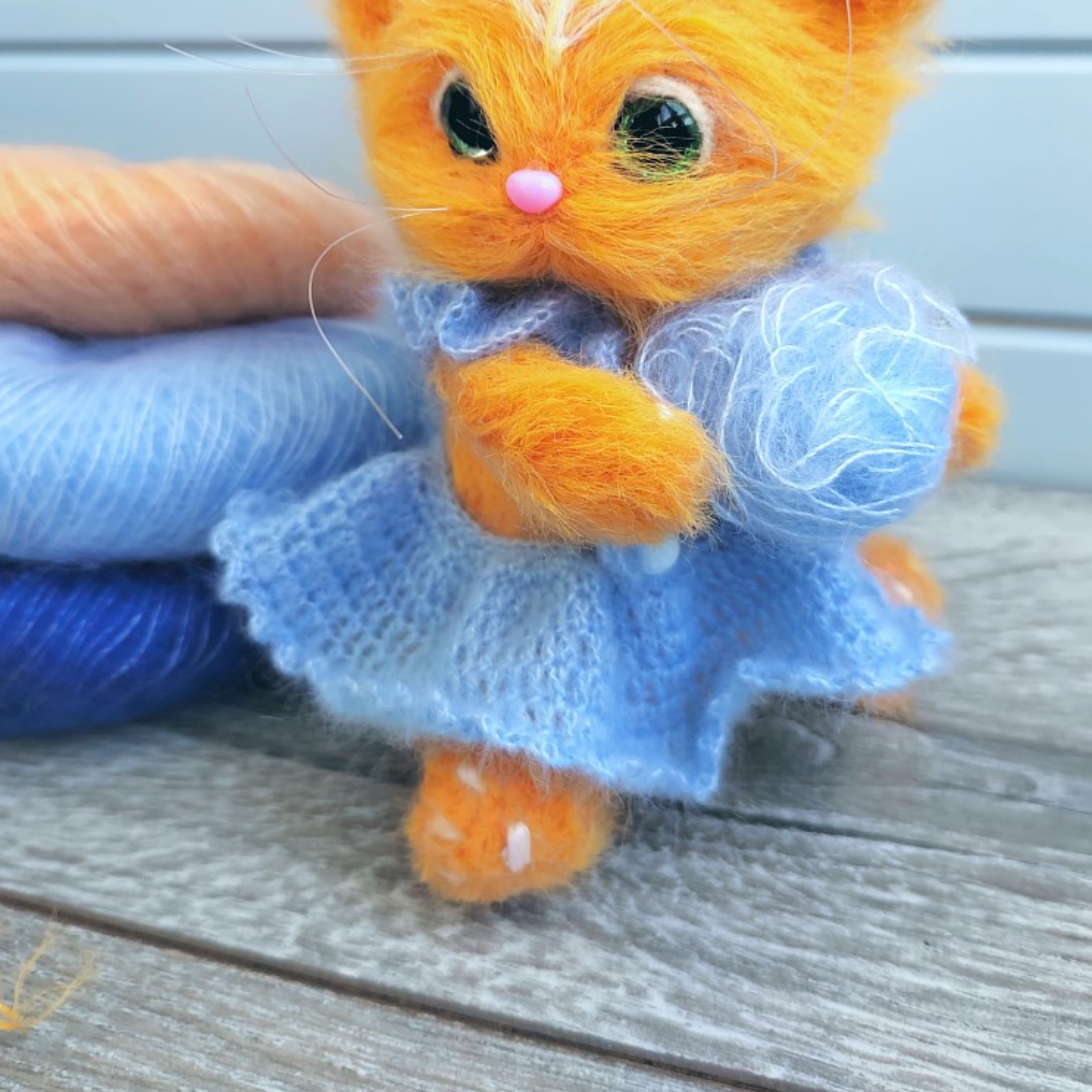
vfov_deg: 56.0
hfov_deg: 57.3
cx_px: 534
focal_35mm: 28
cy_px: 354
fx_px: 999
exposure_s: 1/50
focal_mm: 5.52
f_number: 4
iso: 388
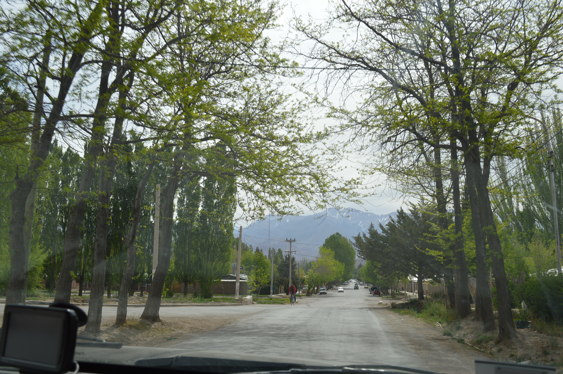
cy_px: 187
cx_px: 282
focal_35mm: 36
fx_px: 562
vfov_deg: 36.8
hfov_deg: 53.2
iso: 100
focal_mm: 24
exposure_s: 1/250
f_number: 8
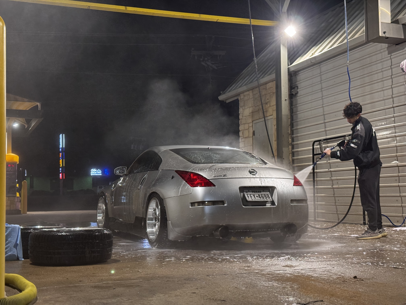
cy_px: 152
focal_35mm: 48
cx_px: 203
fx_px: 563
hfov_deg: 39.7
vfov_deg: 30.3
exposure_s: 1/60
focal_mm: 6.76
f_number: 1.78
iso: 250
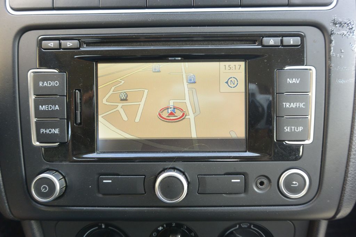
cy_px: 118
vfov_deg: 47.9
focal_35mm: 27
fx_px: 267
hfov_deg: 67.4
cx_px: 178
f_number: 3.5
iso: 400
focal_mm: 10
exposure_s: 1/100
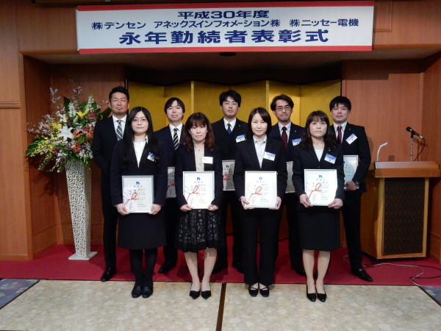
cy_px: 166
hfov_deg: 60.0
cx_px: 220
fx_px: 382
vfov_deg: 46.8
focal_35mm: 30
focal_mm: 5.4
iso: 200
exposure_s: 1/20
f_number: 4
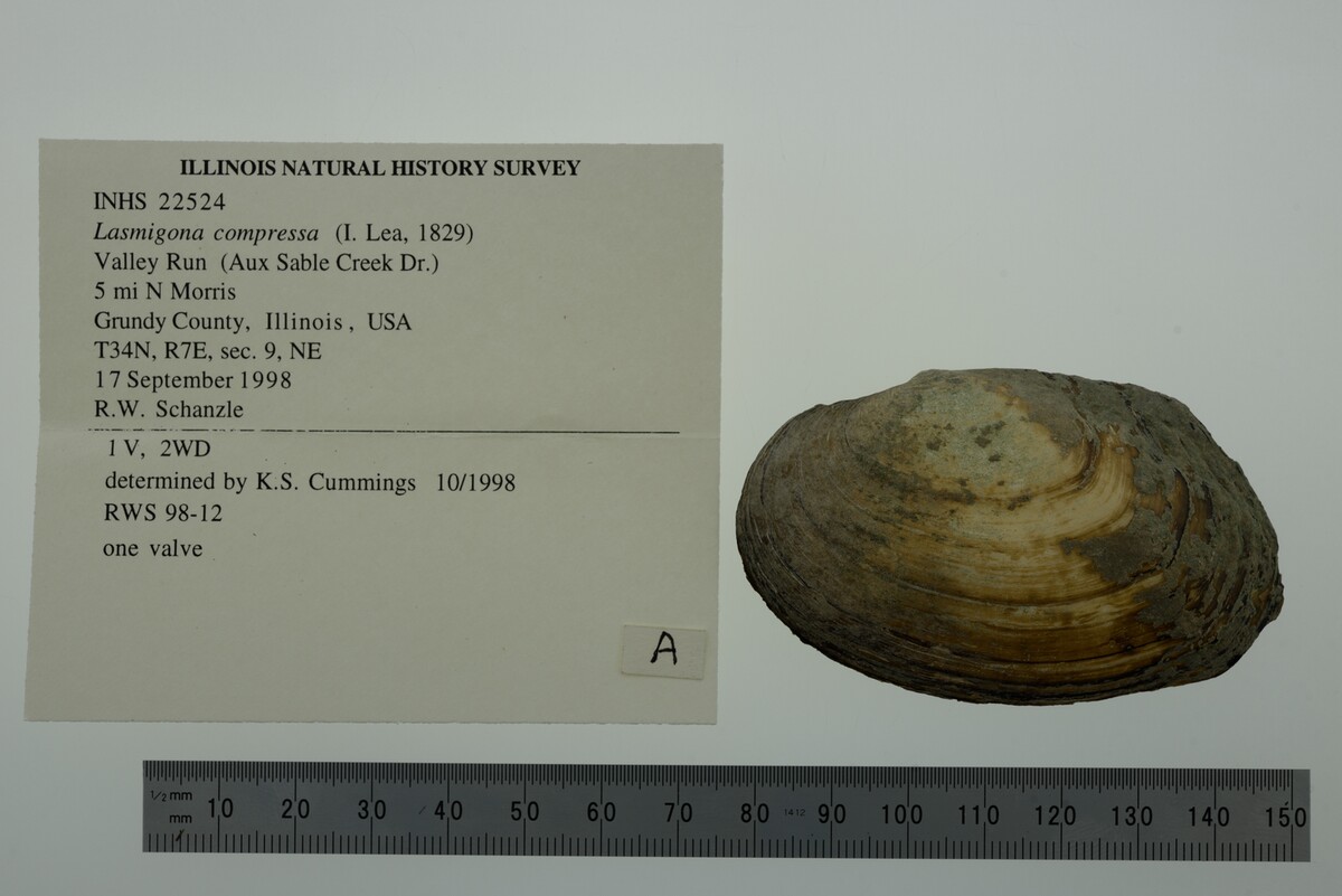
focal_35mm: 60
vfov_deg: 22.6
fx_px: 2237
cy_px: 448
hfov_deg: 33.4
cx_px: 671
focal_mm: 60
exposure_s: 1/160
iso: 100
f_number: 10
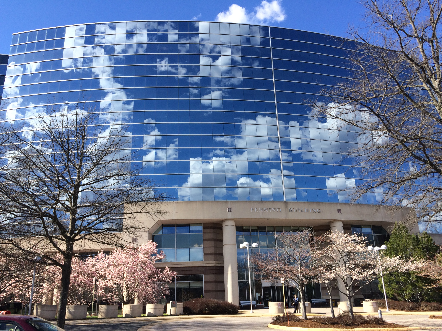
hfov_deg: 61.7
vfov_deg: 48.2
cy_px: 166
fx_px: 370
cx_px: 221
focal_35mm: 29
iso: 32
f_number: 2.2
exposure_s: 1/1325
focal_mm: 4.15
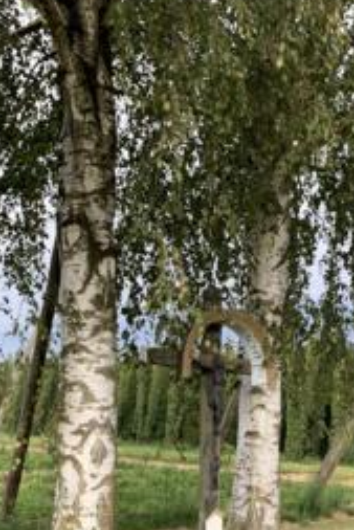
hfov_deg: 28.5
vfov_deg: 40.1
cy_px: 429
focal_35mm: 47
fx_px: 692
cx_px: 230
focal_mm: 4.25
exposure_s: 1/301
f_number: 1.8
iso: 25
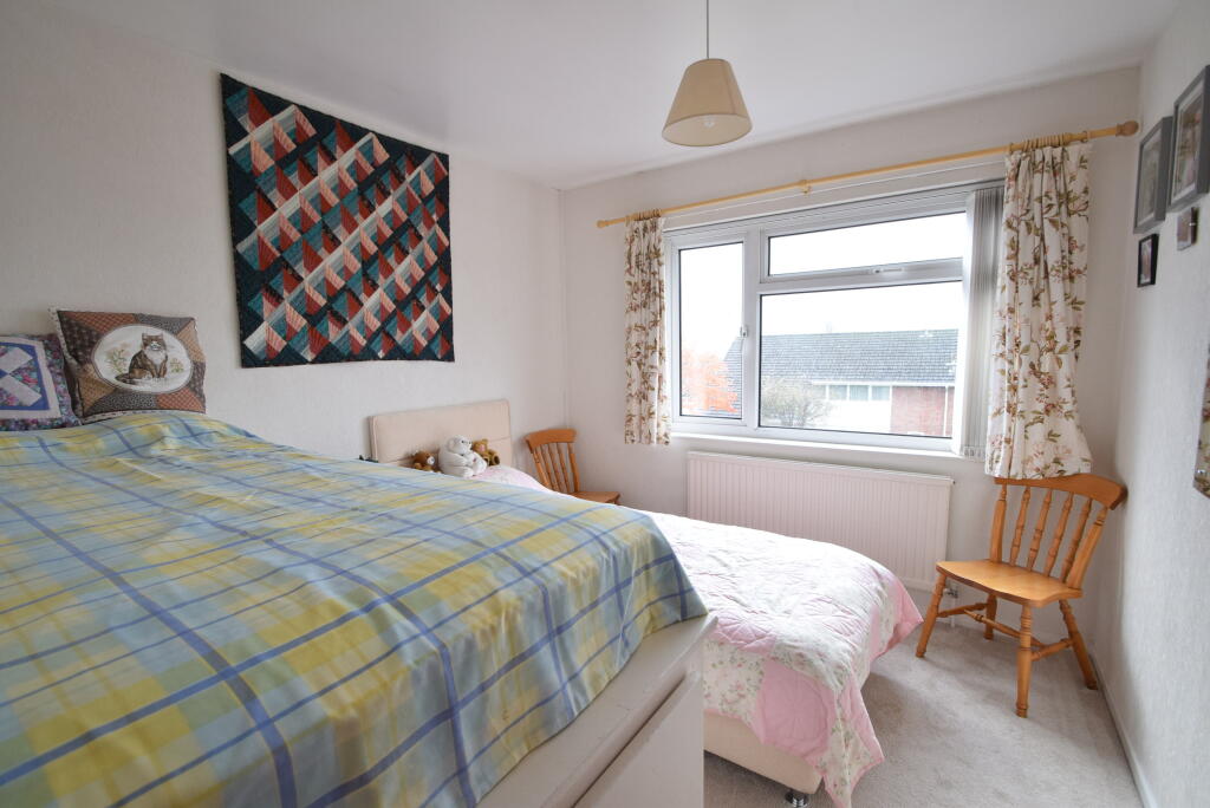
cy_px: 404
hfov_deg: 100.4
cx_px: 605
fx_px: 504
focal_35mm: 15
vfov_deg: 77.4
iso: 800
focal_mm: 10
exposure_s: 1/160
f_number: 6.3
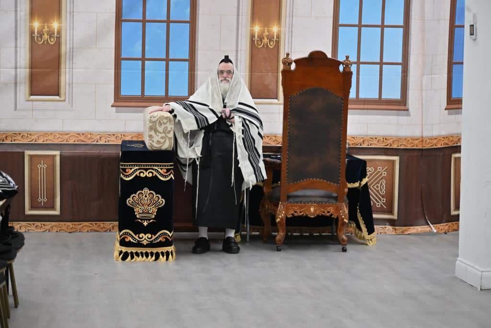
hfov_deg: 20.4
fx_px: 1364
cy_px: 164
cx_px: 246
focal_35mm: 100
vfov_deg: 13.7
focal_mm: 100
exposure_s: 1/400
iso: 500
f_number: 4
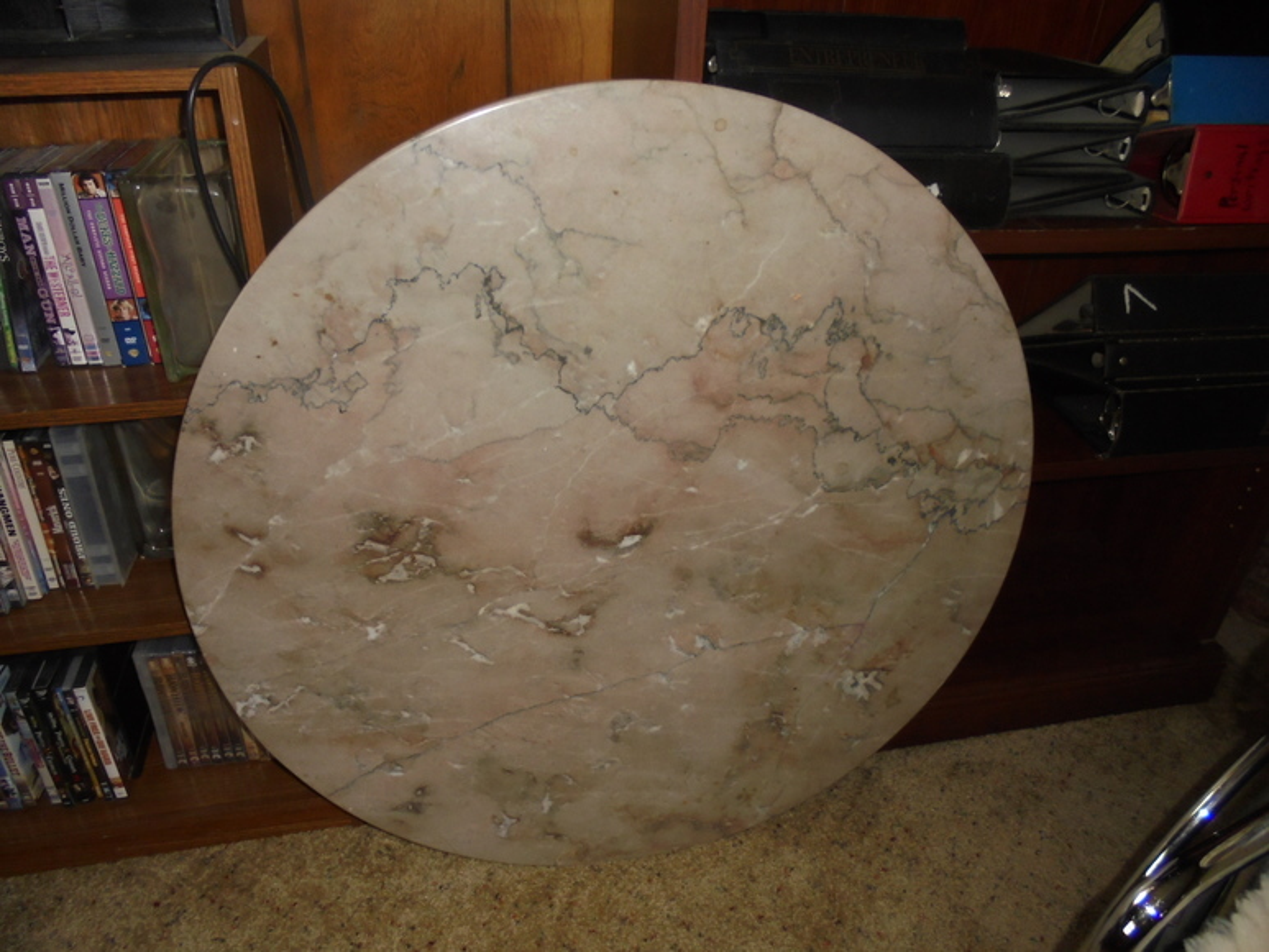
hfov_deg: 67.3
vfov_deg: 53.1
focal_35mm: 26
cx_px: 634
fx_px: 953
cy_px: 476
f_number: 3.5
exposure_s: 1/30
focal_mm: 4.6
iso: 200
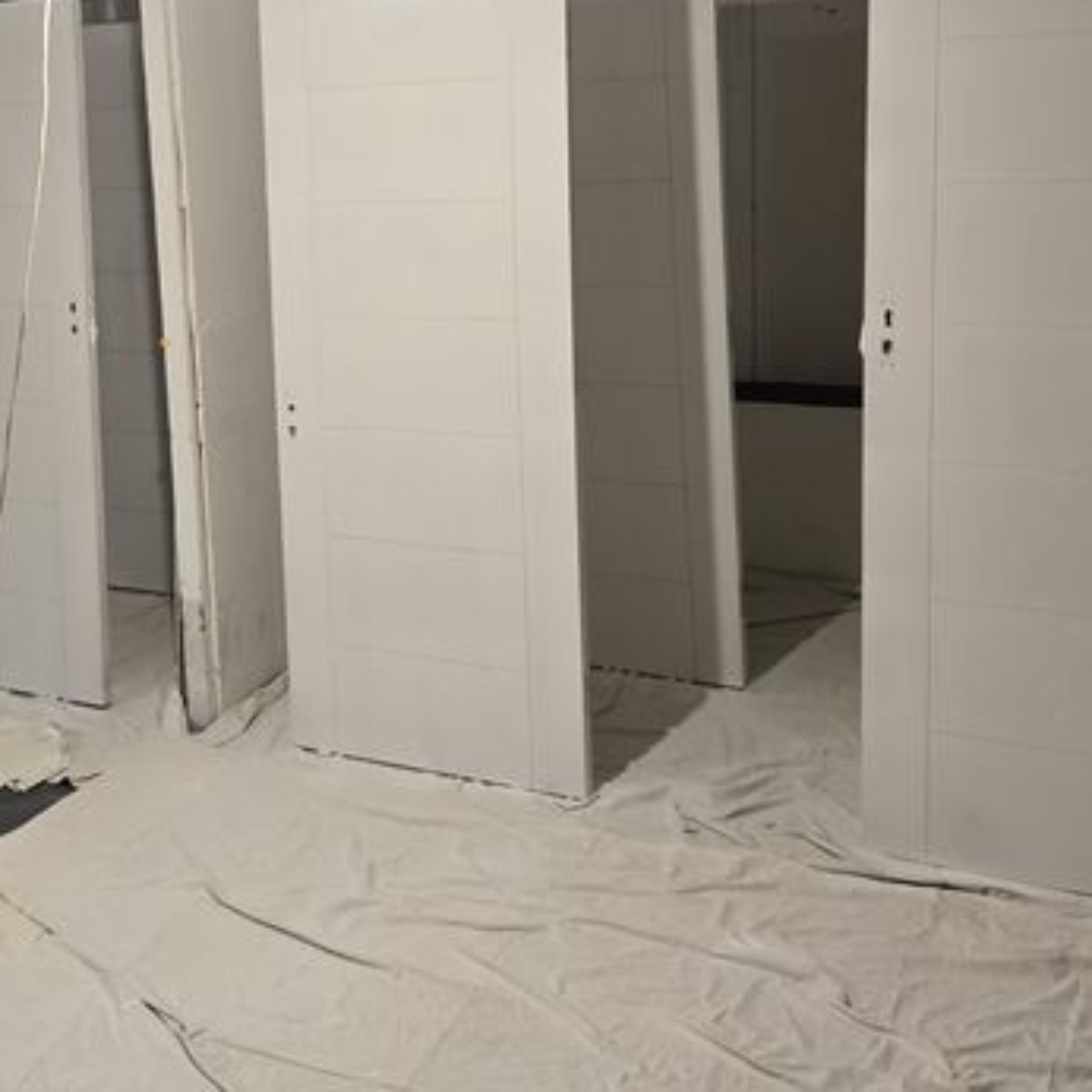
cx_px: 221
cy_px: 325
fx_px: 1677
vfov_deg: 35.5
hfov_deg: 34.9
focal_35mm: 47
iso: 500
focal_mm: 6.3
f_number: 1.7
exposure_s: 1/100
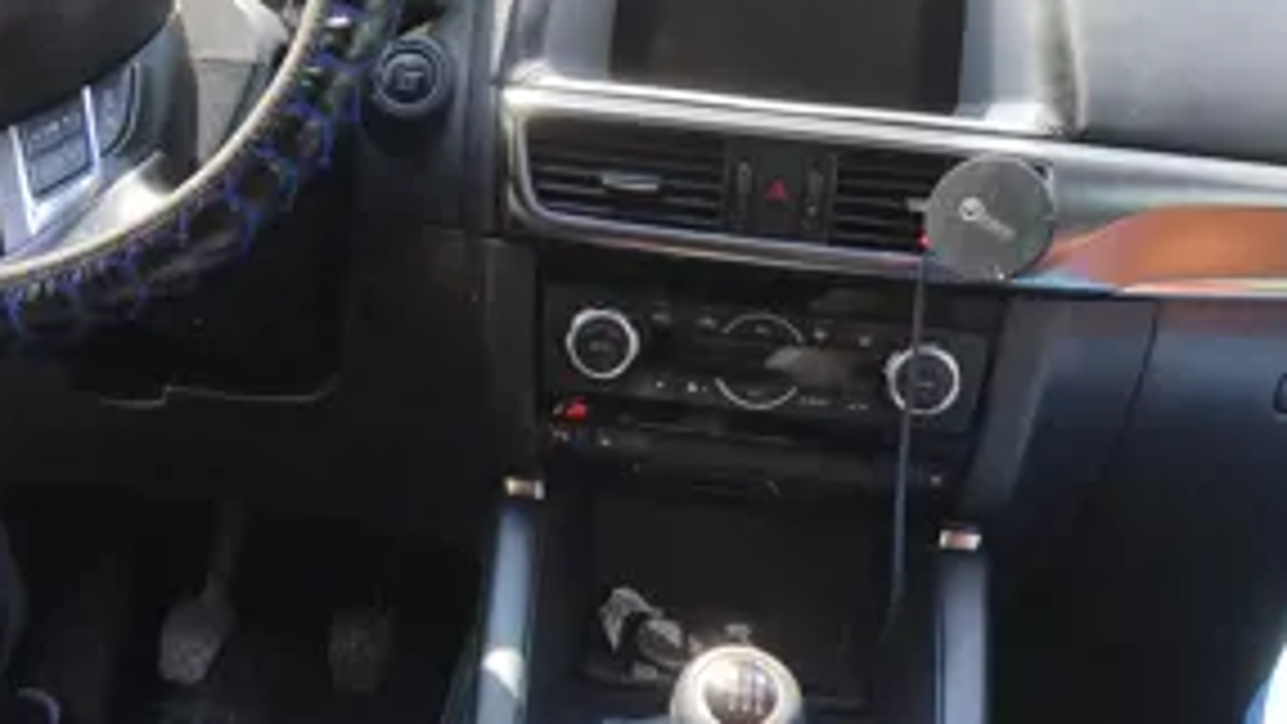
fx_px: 1195
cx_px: 648
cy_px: 337
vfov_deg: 33.7
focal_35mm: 35
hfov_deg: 56.6
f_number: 1.65
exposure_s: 1/102
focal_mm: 6.18
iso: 50
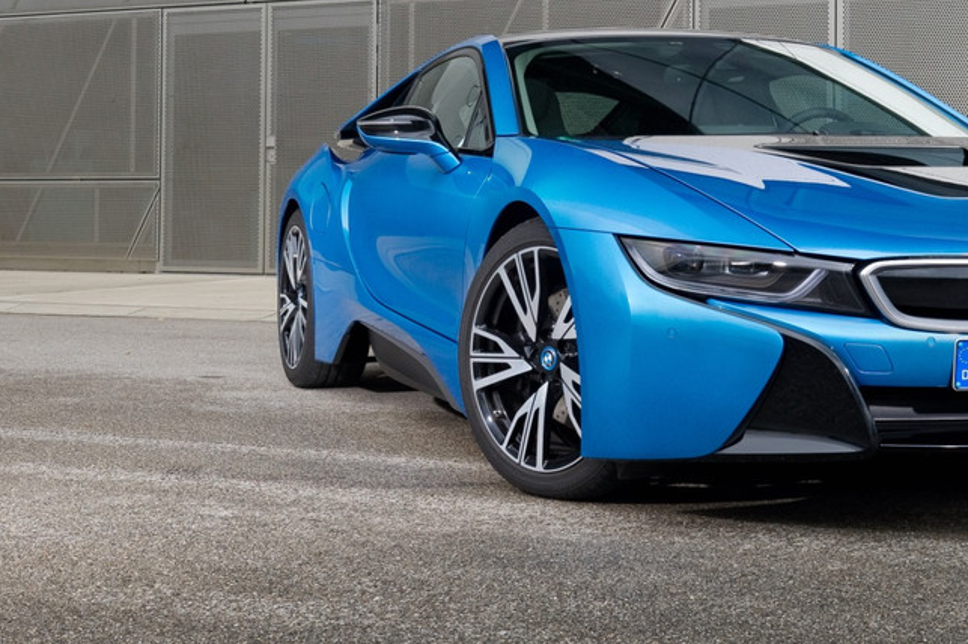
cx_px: 646
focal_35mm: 71
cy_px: 175
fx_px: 1908
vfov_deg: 19.1
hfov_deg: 28.3
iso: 400
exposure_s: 1/50
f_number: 11
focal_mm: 38
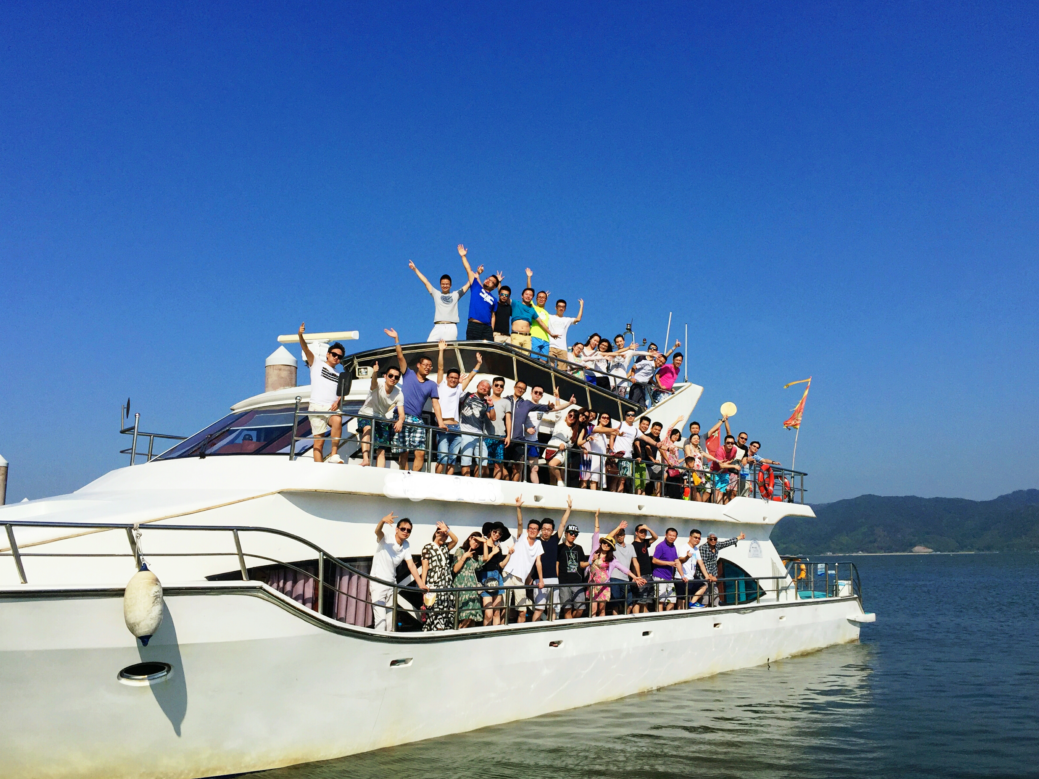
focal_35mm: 30
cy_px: 380
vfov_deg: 46.8
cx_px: 507
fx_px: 900
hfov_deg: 60.0
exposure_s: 1/5650
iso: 32
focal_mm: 4.15
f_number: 2.2
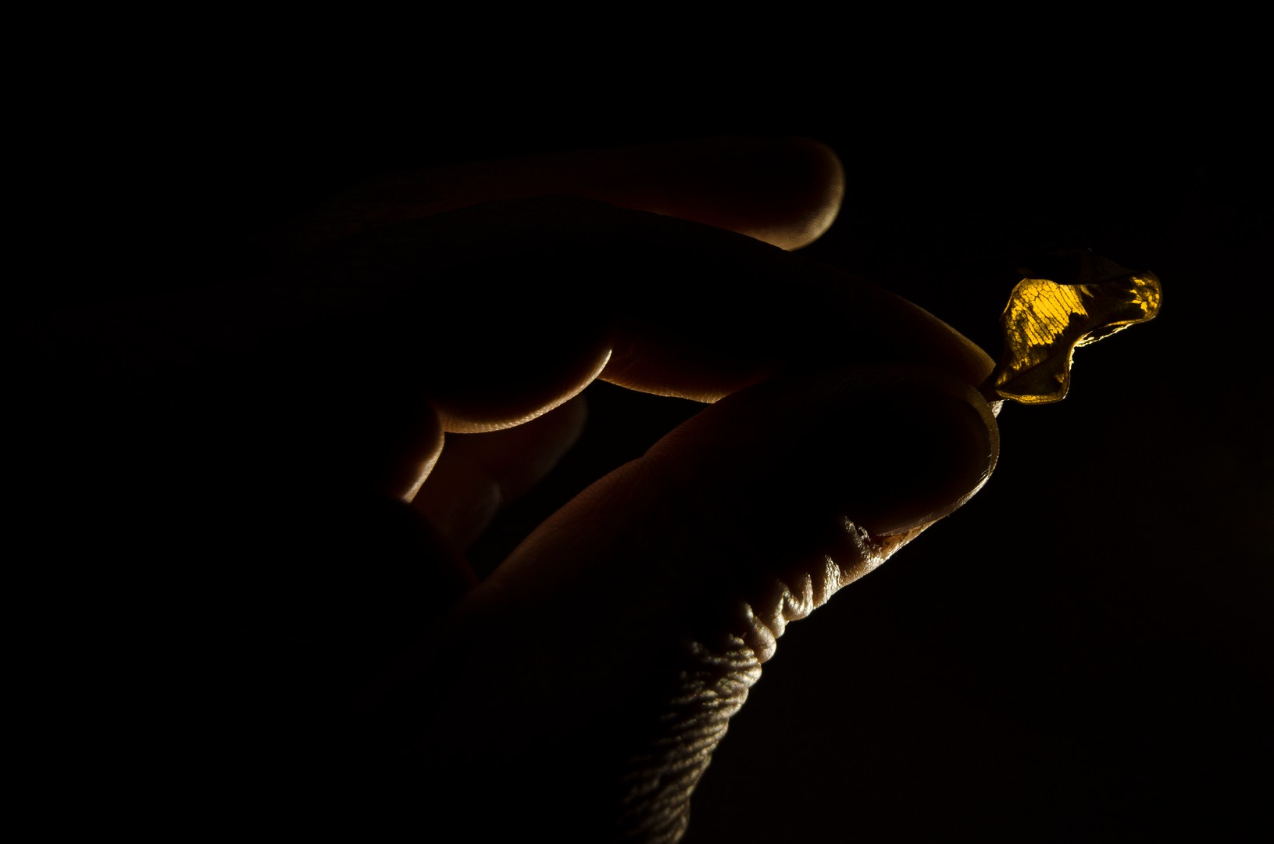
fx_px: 1059
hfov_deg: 62.0
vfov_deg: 43.4
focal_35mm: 30
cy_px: 422
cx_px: 637
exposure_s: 1/320
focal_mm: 20
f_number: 8
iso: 100
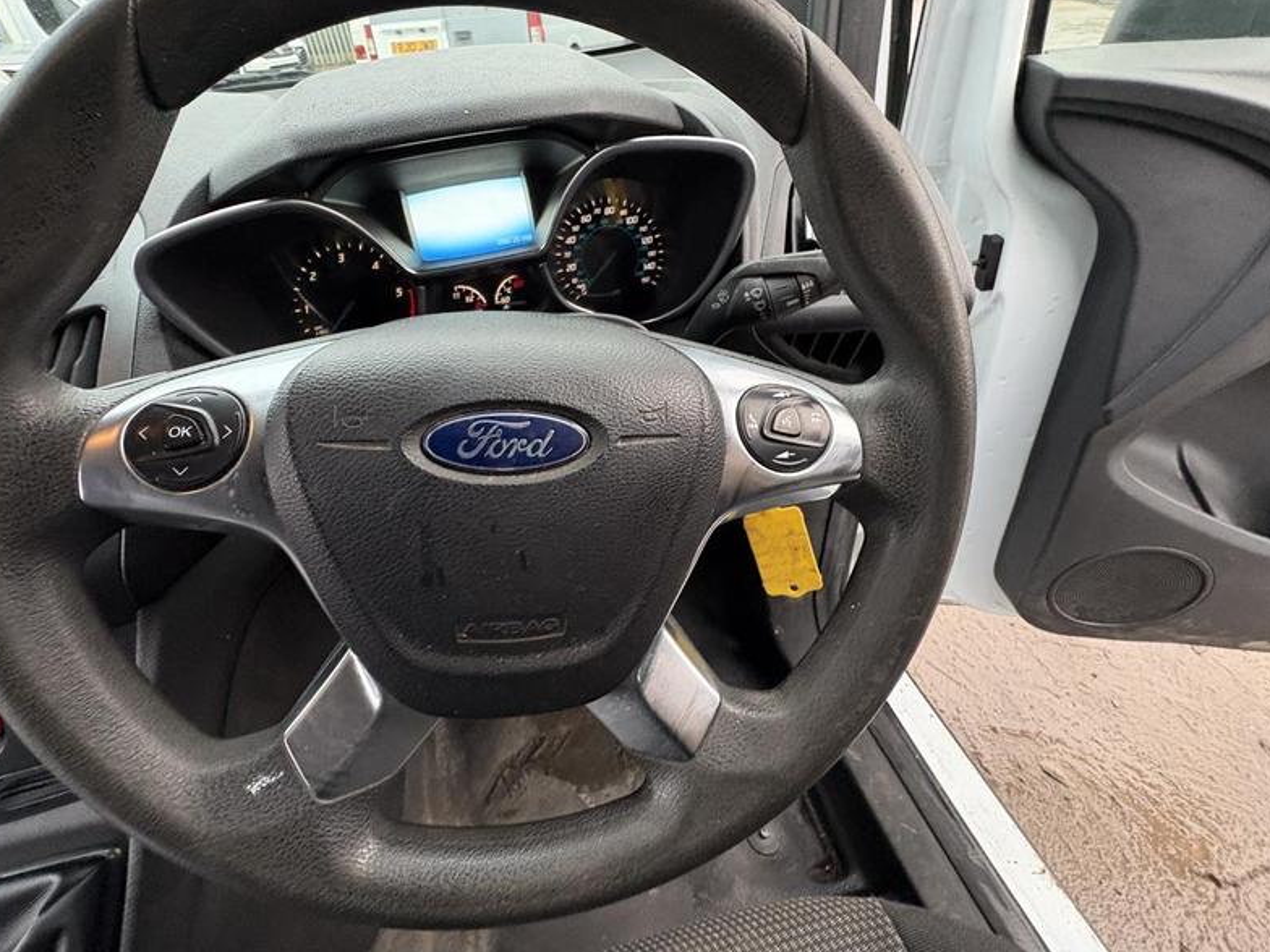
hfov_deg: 94.4
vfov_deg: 77.9
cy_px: 434
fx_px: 587
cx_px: 604
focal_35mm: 16
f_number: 2.2
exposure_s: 1/55
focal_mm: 2.22
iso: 400
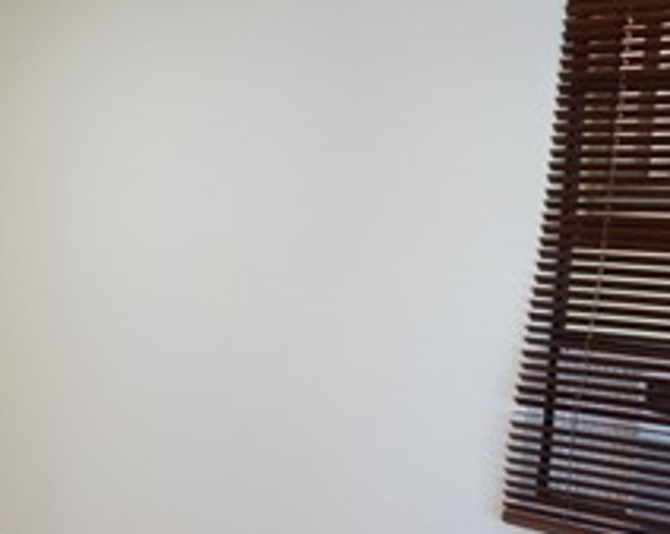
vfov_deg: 22.3
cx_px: -123
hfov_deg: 25.3
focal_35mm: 68
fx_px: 1347
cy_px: 362
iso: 320
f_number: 3.5
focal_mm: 16
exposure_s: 1/60
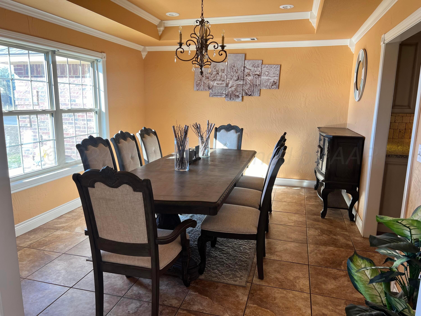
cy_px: 158
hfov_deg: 67.3
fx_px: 316
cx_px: 210
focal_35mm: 26
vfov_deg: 53.1
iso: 40
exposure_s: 1/121
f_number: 1.5
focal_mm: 5.7
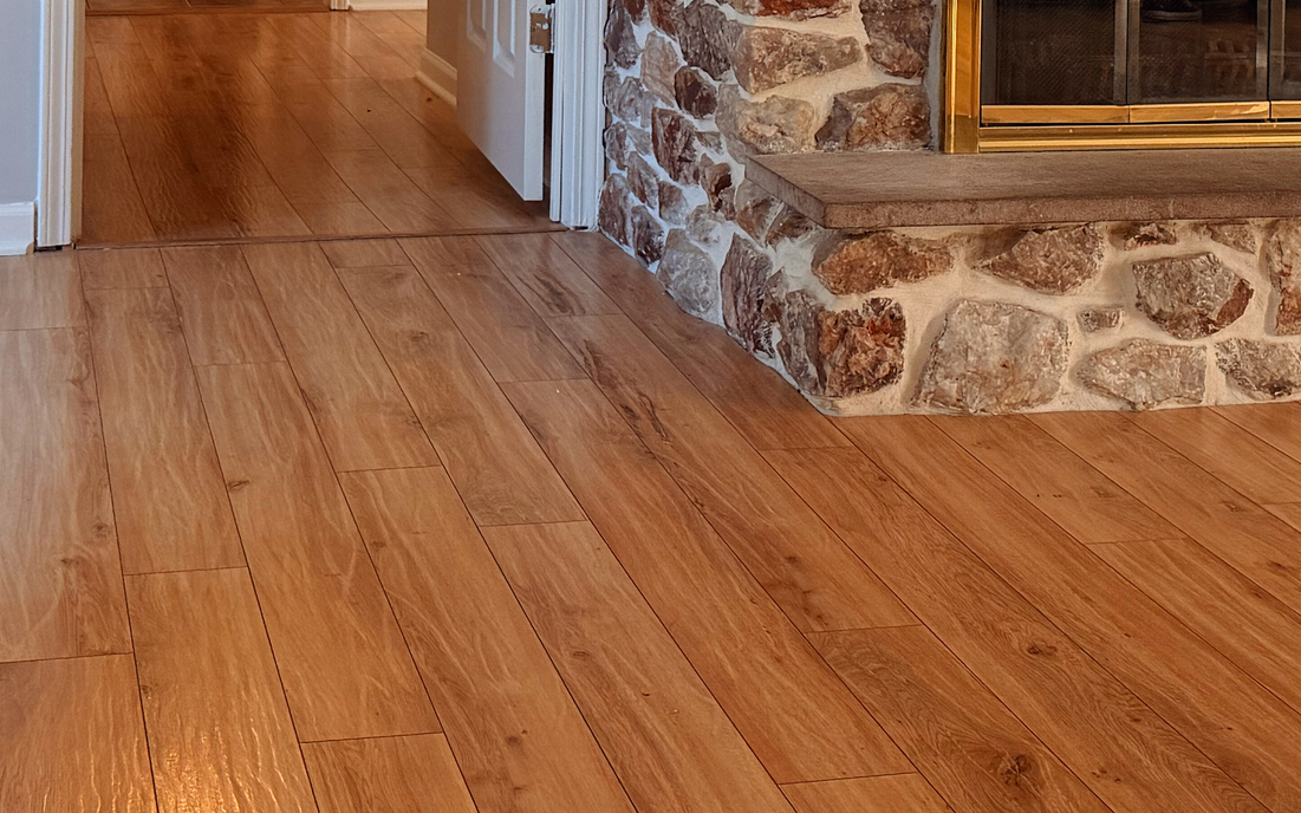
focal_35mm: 71
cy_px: -202
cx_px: 564
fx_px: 2517
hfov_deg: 28.9
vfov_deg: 17.4
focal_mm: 6.76
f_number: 1.78
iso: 250
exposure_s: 1/120
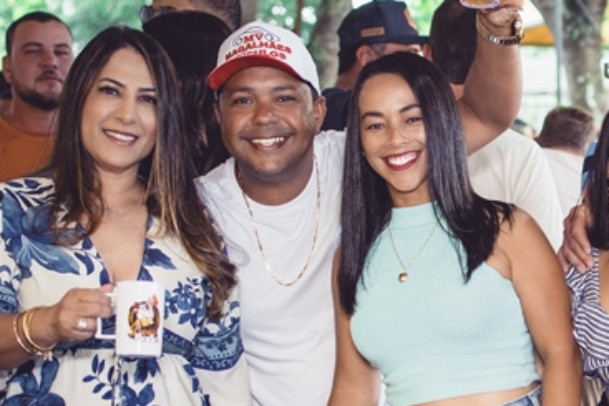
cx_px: 528
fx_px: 1794
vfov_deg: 12.9
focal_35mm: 106
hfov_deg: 19.0
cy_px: 319
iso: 1600
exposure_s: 1/250
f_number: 2.5
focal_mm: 35
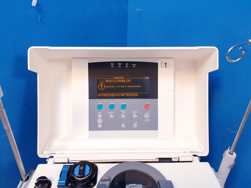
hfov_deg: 67.3
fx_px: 189
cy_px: 94
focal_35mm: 26
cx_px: 126
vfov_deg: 53.1
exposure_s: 1/50
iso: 160
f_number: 2.4
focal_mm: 4.3
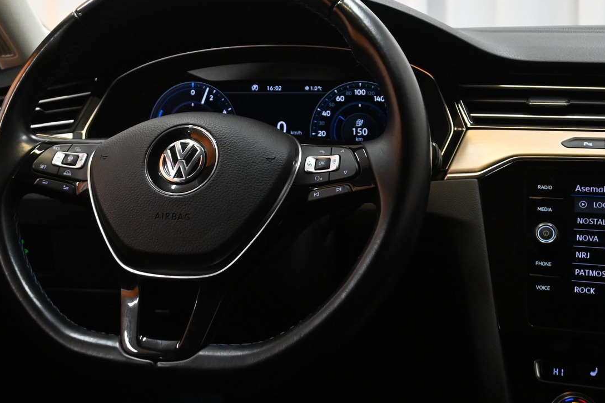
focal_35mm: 68
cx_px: 190
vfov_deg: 20.0
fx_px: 1144
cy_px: 173
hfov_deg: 29.4
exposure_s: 1/160
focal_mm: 30.5
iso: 3200
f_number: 6.3
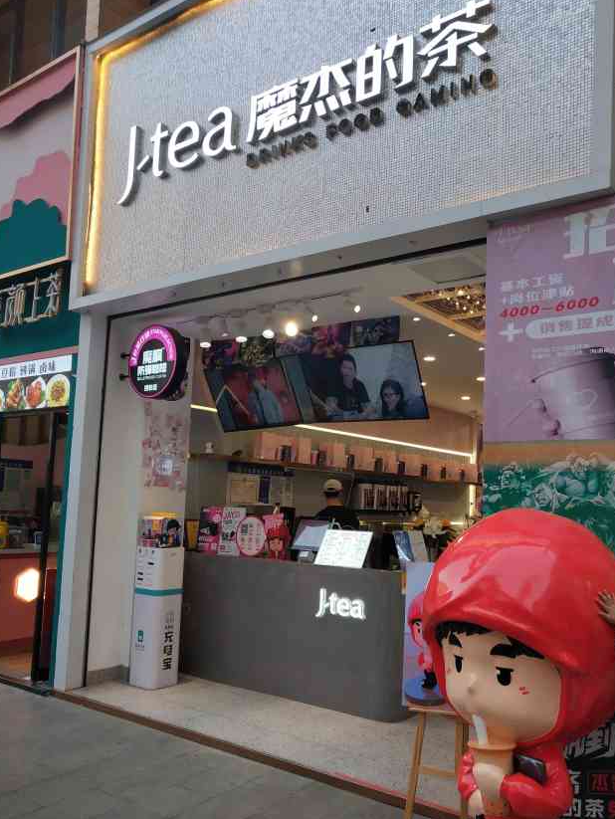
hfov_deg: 41.8
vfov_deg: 53.9
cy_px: 442
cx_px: 325
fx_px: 805
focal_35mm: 34
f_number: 1.8
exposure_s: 1/333
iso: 101
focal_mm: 3.95
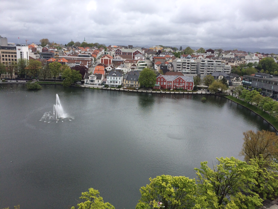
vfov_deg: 48.2
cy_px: 104
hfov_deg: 61.7
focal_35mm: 29
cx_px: 139
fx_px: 233
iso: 32
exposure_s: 1/2053
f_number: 2.2
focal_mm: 4.15
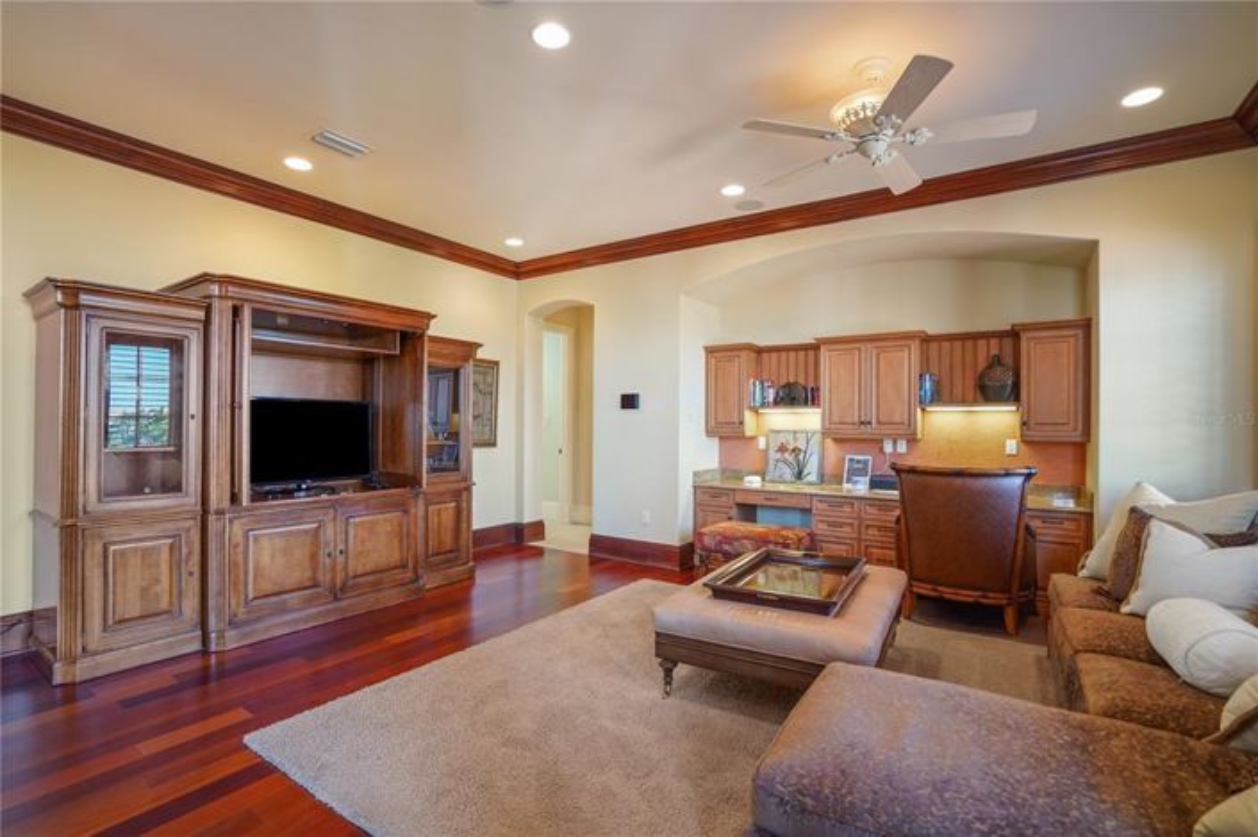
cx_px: 629
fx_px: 559
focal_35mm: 16
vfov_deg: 73.7
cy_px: 418
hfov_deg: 96.8
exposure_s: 1/4
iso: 320
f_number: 4
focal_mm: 16
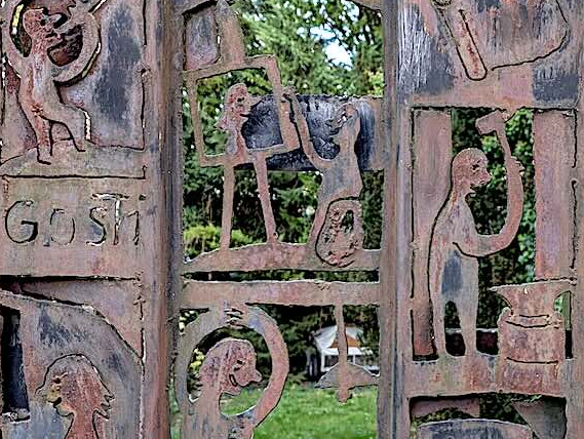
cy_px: 269
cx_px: 413
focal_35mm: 54
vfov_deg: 27.0
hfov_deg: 35.0
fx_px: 912
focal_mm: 6.9
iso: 39
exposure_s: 1/23.8
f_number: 1.68
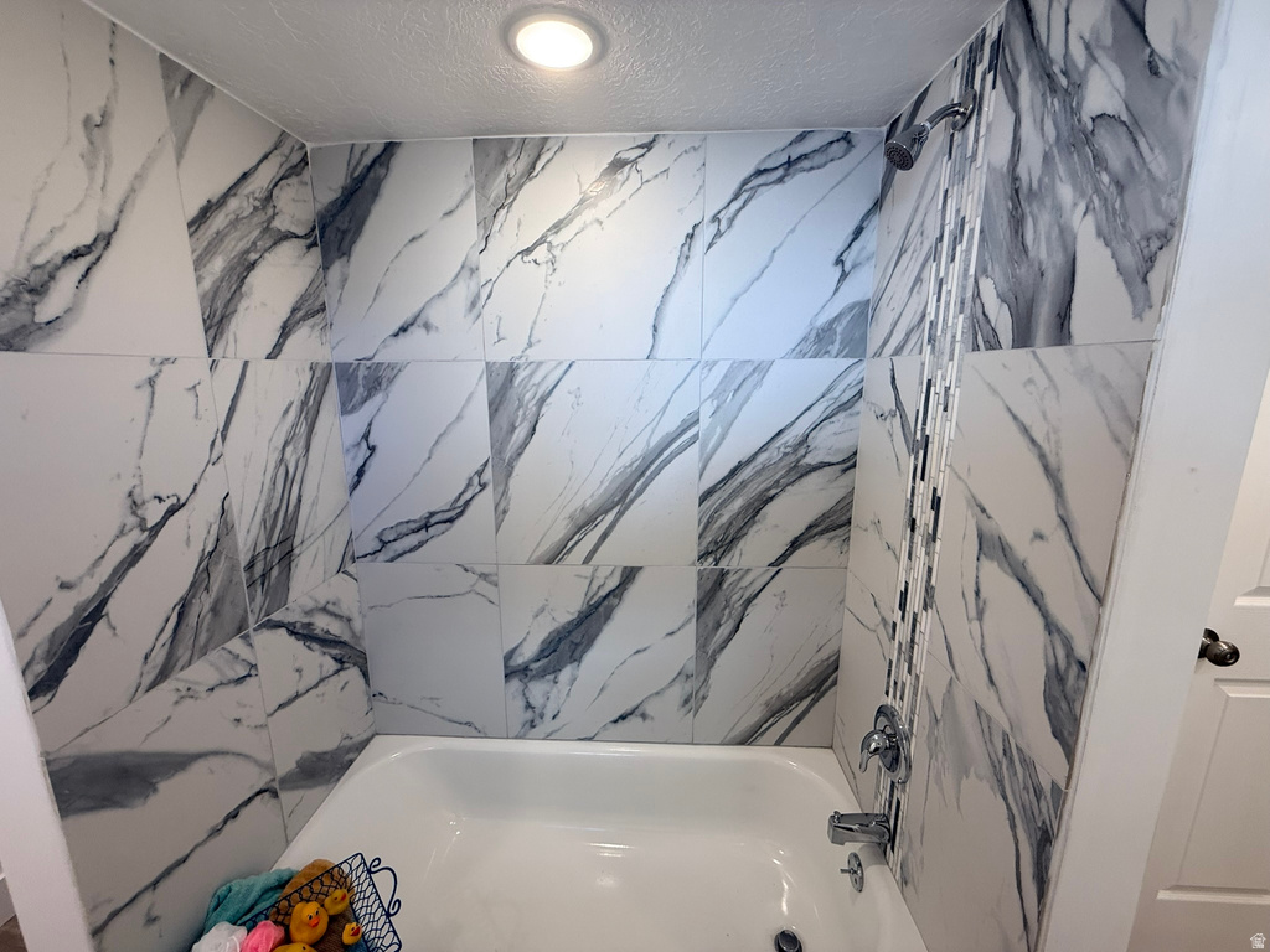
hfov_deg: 102.1
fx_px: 514
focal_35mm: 14
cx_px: 635
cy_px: 476
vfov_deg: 85.7
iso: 80
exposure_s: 1/120
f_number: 2.2
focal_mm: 2.22
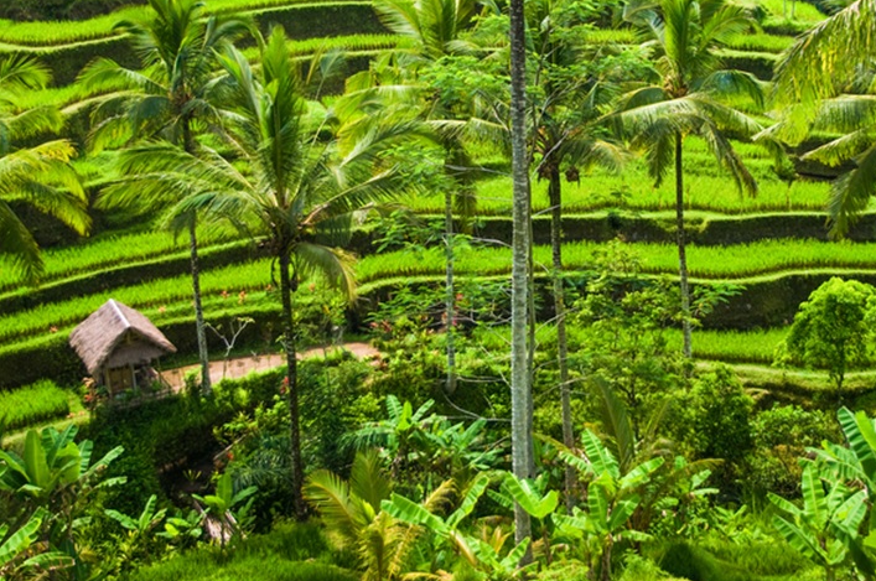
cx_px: 585
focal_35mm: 56
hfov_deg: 35.3
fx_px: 1360
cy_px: 180
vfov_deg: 24.0
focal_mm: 22
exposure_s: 1/60
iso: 100
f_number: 3.8
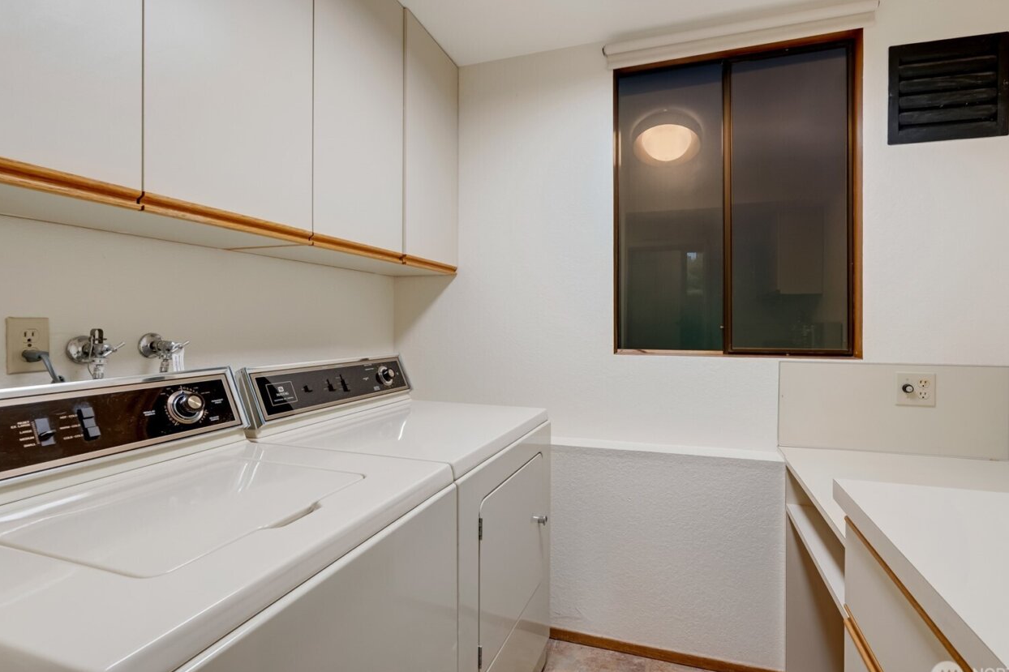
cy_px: 325
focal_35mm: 18
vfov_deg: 67.4
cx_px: 526
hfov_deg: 90.0
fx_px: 504
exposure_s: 1/320
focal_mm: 16
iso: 400
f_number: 9
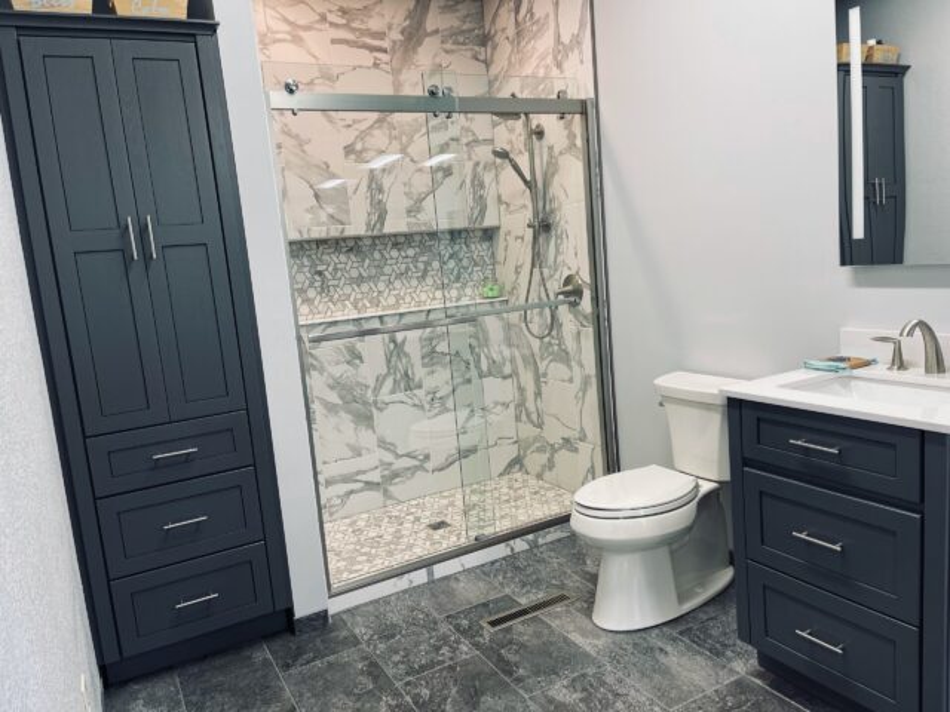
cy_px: 356
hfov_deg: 67.3
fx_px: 714
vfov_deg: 53.1
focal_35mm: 26
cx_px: 475
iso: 125
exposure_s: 1/120
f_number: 1.6
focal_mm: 5.1
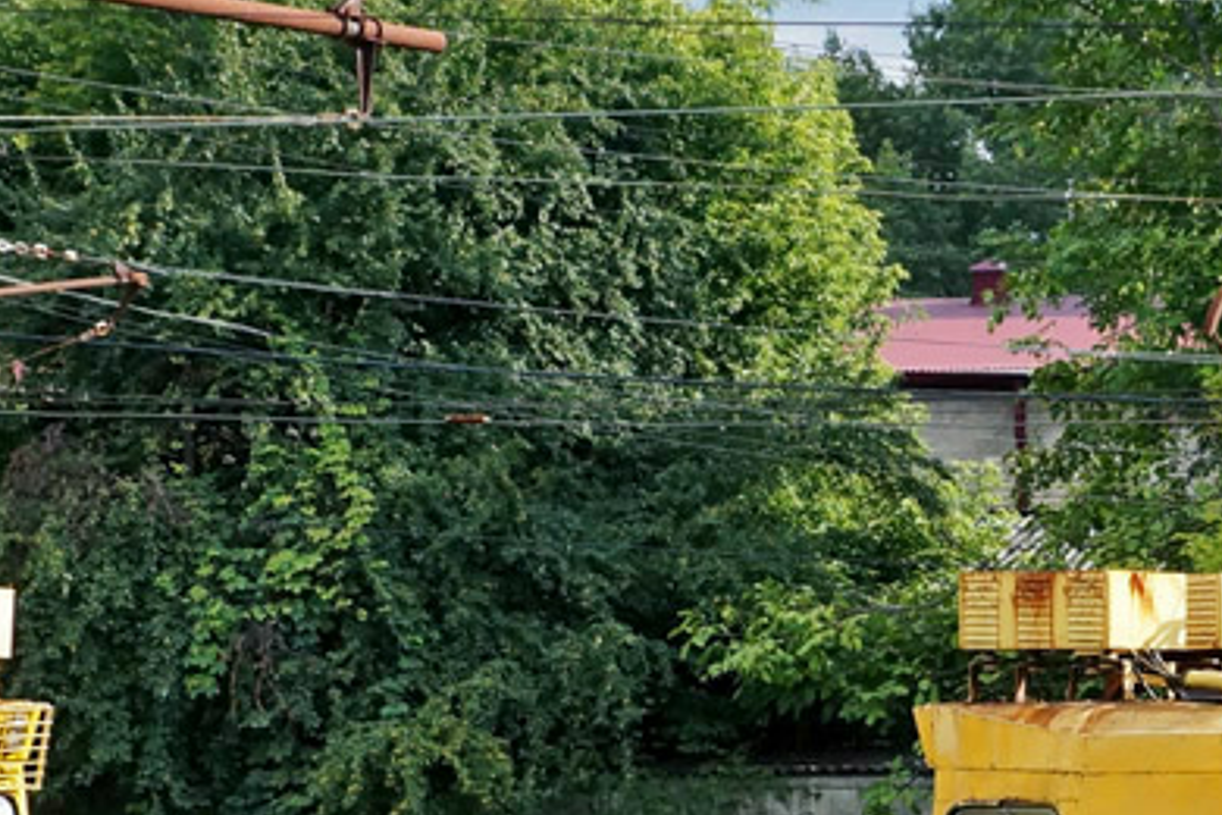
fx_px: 5483
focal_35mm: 162
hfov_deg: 12.3
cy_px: 699
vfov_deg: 8.5
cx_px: 1645
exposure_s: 1/800
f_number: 7.1
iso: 400
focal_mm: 35
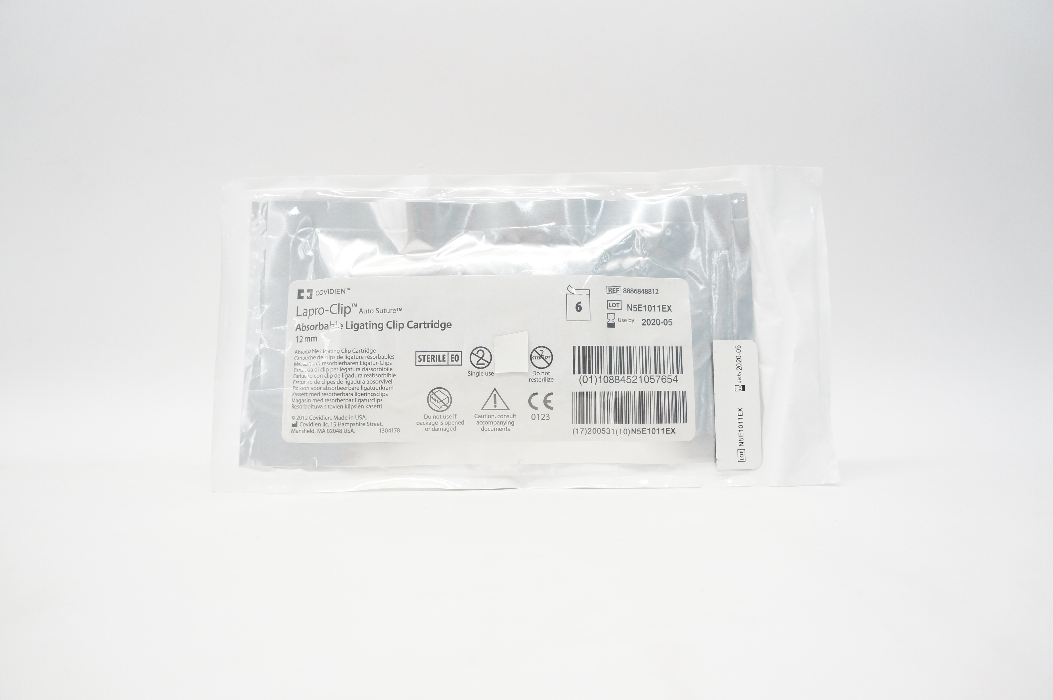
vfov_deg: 47.8
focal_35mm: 27
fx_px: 789
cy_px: 350
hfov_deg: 67.4
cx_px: 526
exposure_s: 1/200
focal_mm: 18
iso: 1600
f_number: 5
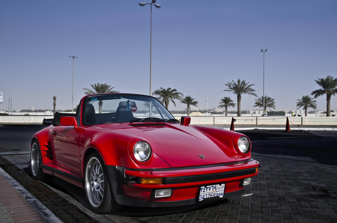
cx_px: 168
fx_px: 364
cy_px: 112
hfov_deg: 49.6
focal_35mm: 39
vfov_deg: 34.1
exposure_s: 1/320
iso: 100
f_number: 7.1
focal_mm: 26
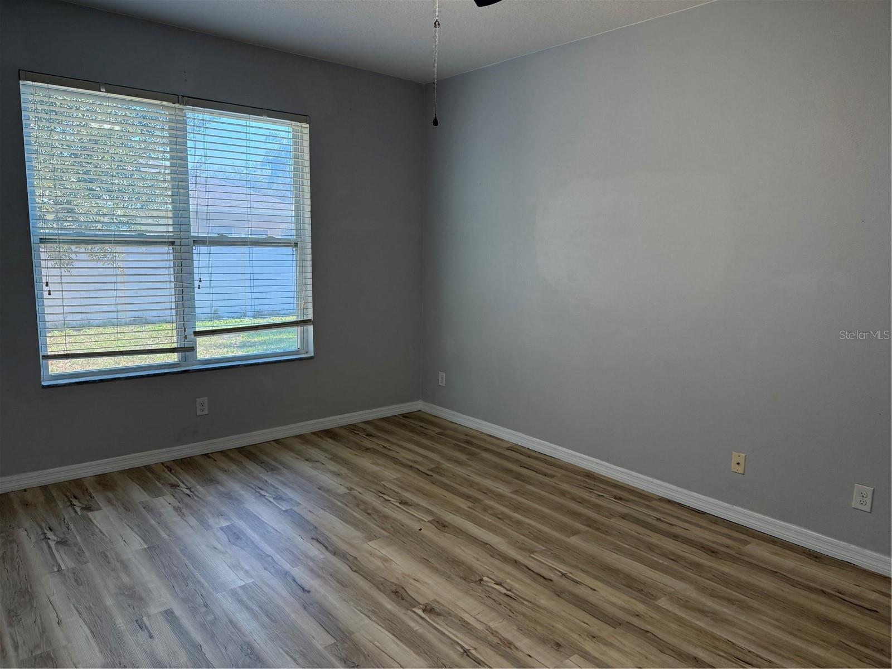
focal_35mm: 24
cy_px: 334
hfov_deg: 71.6
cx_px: 446
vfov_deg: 56.8
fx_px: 618
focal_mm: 6.76
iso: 160
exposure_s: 1/240
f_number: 1.78
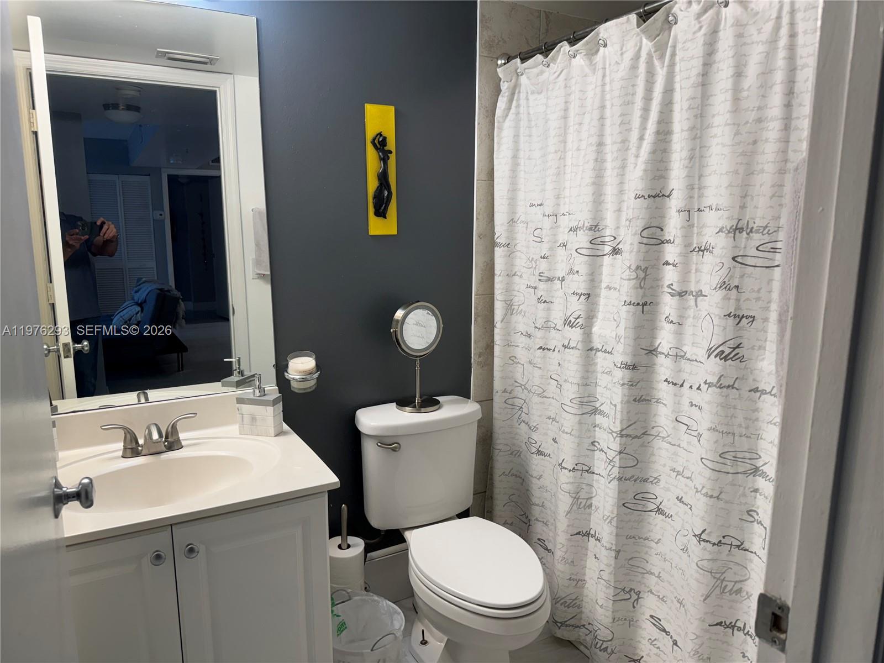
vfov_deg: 56.8
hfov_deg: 71.6
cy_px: 332
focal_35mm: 24
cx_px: 442
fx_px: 613
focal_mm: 6.86
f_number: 1.78
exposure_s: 1/120
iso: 80
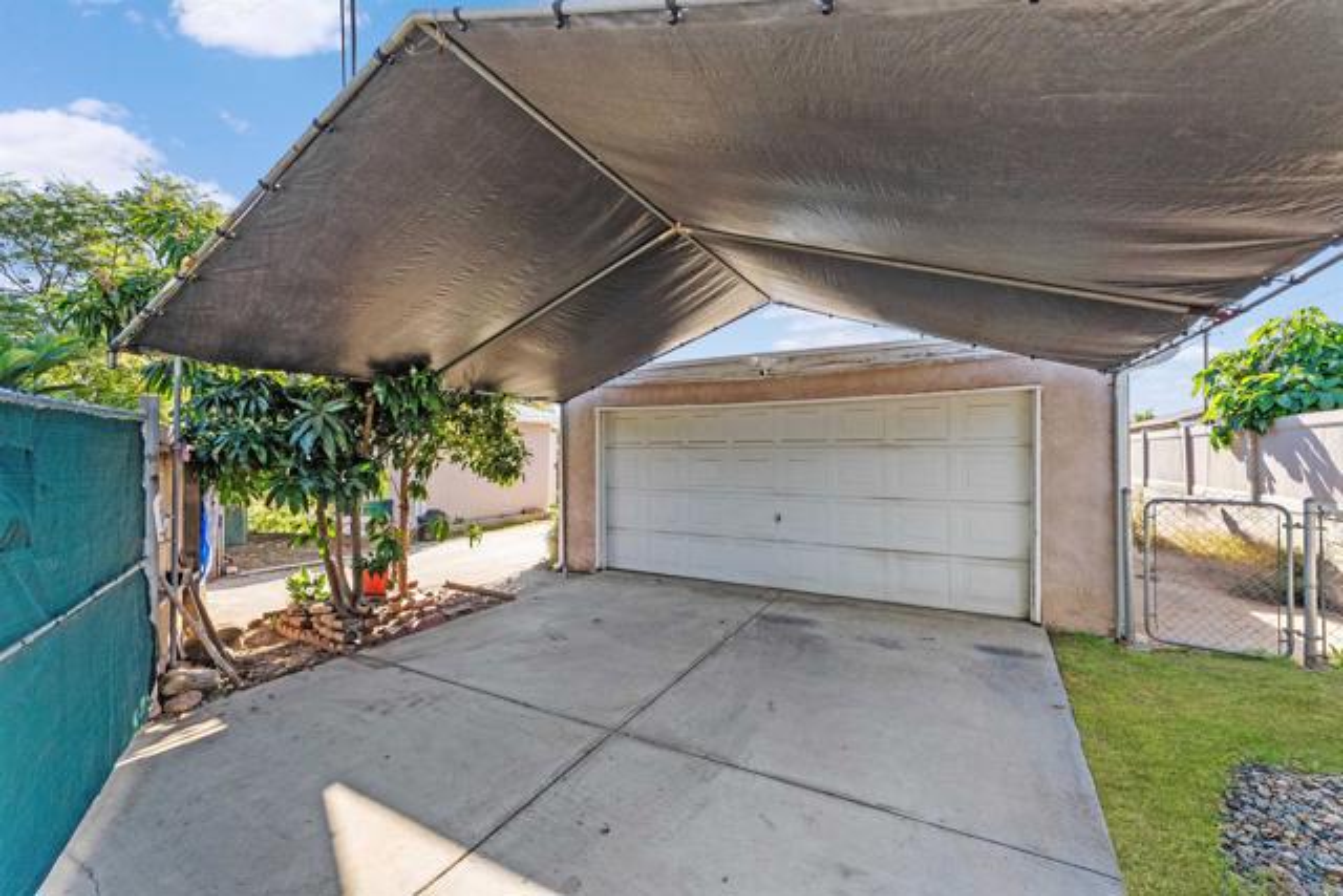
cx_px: 672
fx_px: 522
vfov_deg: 81.2
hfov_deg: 104.2
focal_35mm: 14
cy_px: 448
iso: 1000
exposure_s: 1/250
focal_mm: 14
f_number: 10
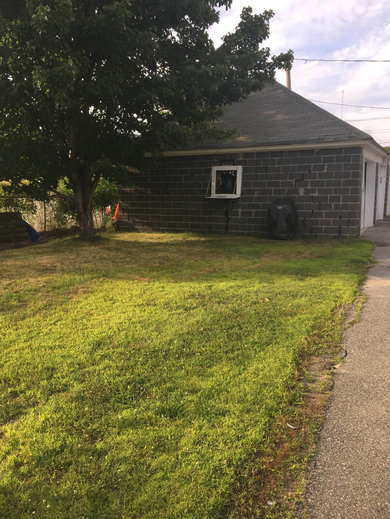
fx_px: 436
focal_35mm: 29
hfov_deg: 48.2
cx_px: 195
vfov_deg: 61.7
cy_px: 260
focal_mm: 4.15
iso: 25
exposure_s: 1/432
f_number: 2.2
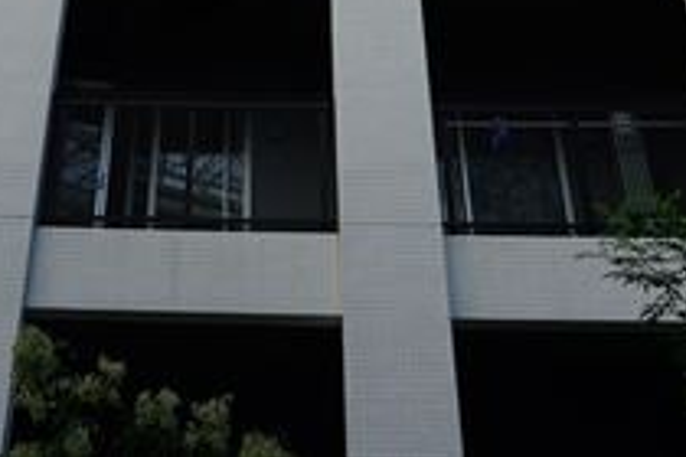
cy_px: -237
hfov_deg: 27.4
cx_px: 186
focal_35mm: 73
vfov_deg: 16.9
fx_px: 1391
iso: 100
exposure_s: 1/100
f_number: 9
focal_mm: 16
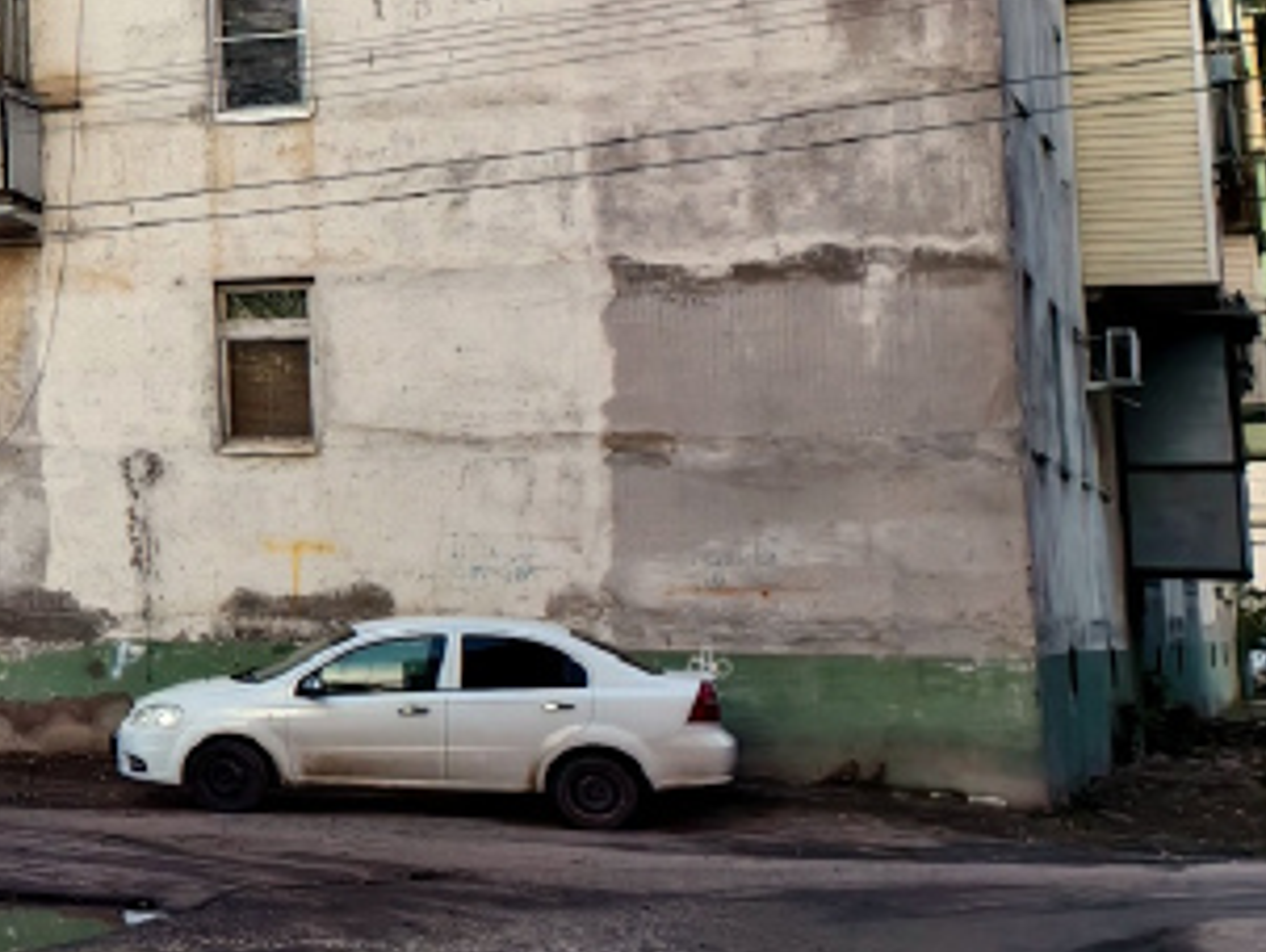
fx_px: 3624
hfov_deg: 15.5
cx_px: -1333
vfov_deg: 14.8
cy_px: 111
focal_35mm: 99
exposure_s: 1/155
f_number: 1.57
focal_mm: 6.54
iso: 72
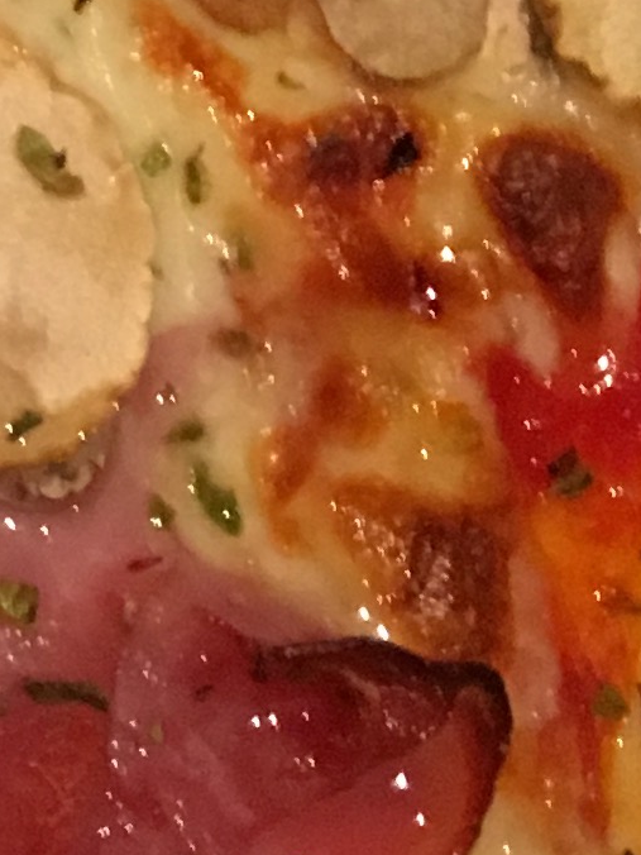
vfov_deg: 10.9
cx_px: -1226
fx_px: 4271
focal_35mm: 173
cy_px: -489
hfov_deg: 7.6
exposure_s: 1/20
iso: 200
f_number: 2.2
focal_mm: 4.15
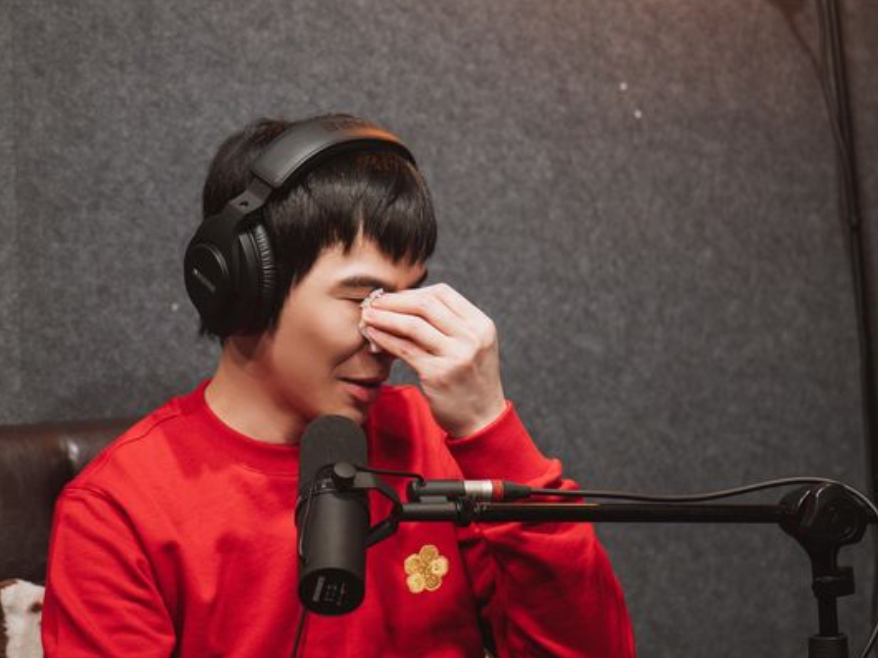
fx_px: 3397
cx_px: 383
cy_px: 328
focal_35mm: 134
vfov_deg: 11.1
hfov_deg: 14.7
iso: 500
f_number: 2.8
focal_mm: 82
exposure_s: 1/125
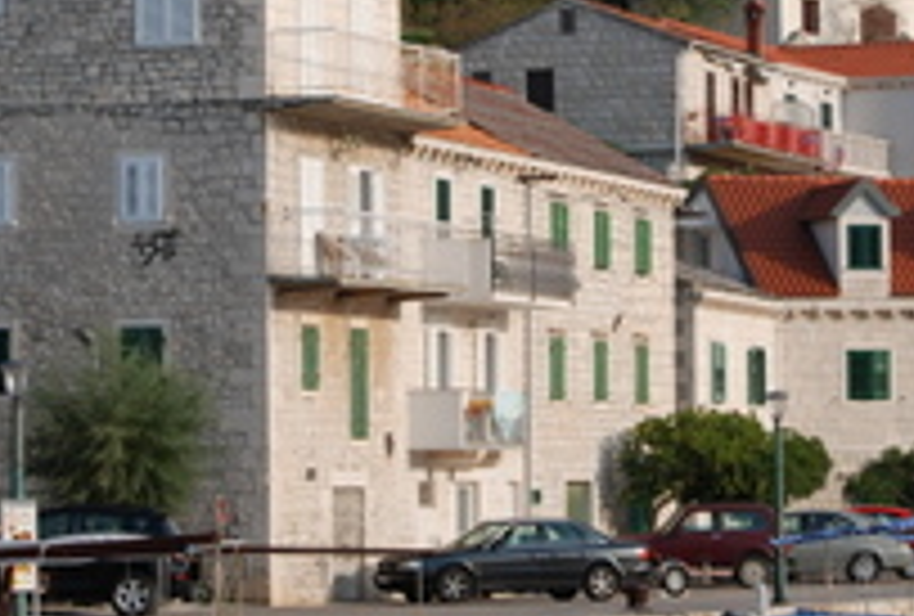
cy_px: 227
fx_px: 4974
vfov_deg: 7.1
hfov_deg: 10.5
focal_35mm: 195
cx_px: 684
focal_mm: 55
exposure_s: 1/200
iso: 100
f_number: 7.1
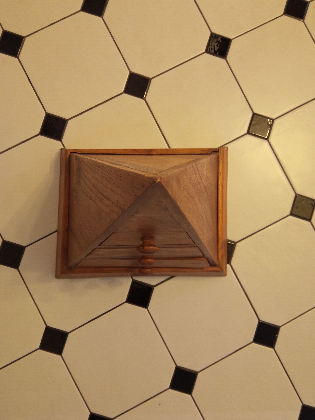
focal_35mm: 27
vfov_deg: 65.3
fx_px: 328
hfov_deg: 51.4
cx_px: 158
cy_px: 210
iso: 740
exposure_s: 1/20
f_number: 2.2
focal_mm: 3.79
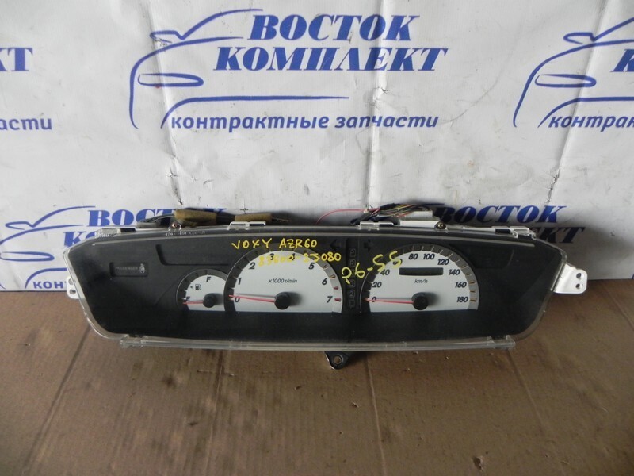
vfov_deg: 53.1
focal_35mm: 26
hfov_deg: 67.3
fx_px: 476
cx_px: 317
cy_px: 238
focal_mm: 4.6
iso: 400
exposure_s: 1/19.4
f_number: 2.8
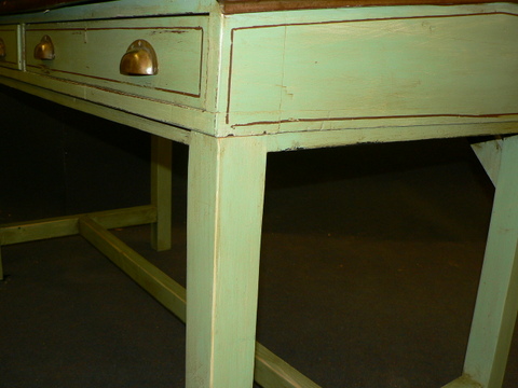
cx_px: 259
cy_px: 194
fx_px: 539
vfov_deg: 39.7
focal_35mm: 36
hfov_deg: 51.4
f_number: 2.8
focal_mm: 6
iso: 100
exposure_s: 1/30
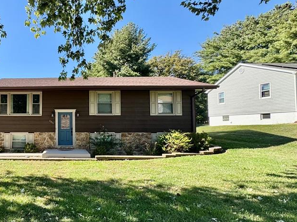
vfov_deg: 58.8
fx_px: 197
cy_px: 117
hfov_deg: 66.9
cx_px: 59
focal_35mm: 23
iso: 40
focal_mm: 2.22
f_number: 2.2
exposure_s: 1/713
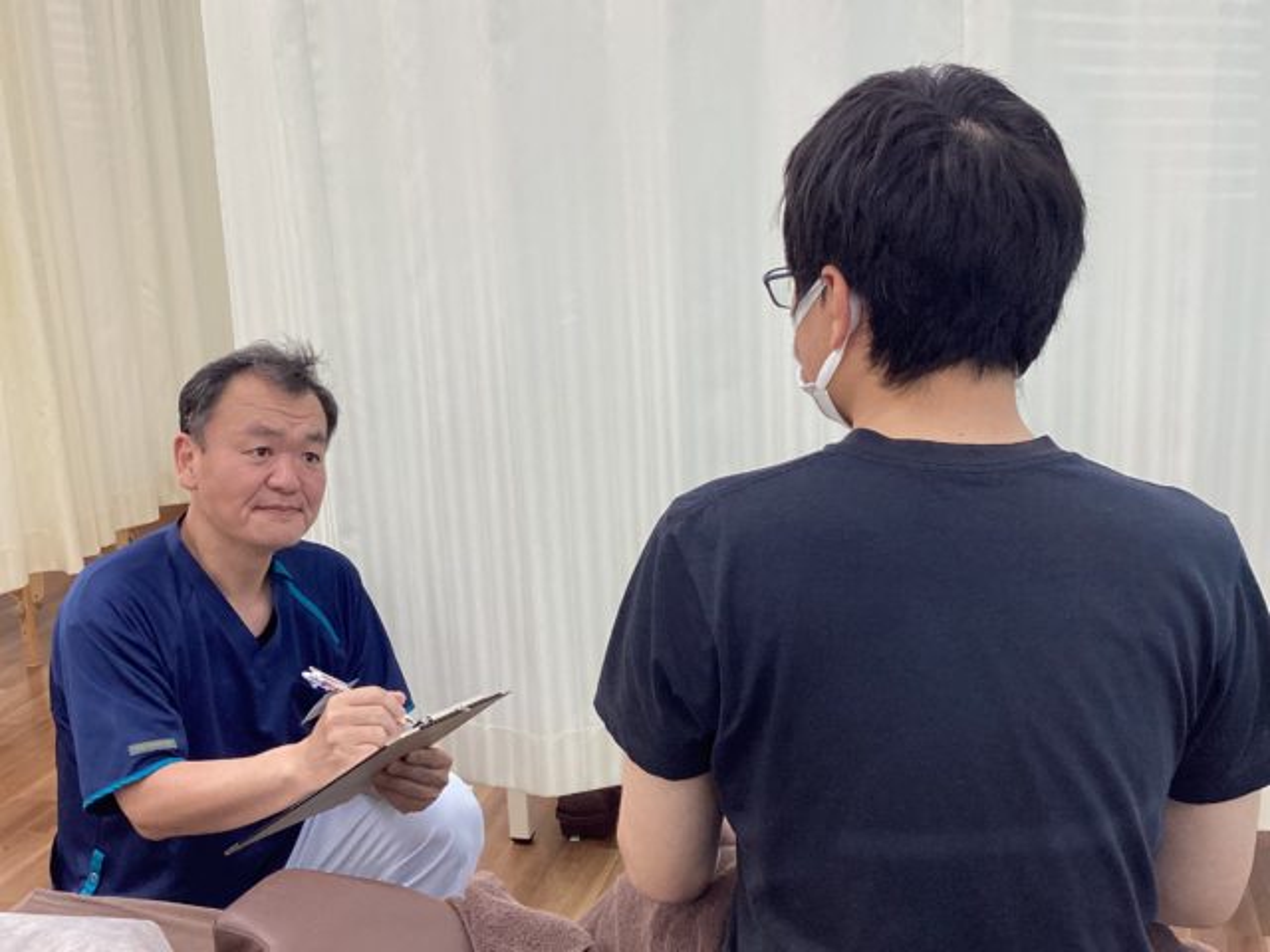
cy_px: 476
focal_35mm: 31
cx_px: 635
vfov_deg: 45.4
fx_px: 1137
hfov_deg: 58.4
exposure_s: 1/100
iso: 50
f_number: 2.4
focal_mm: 3.3
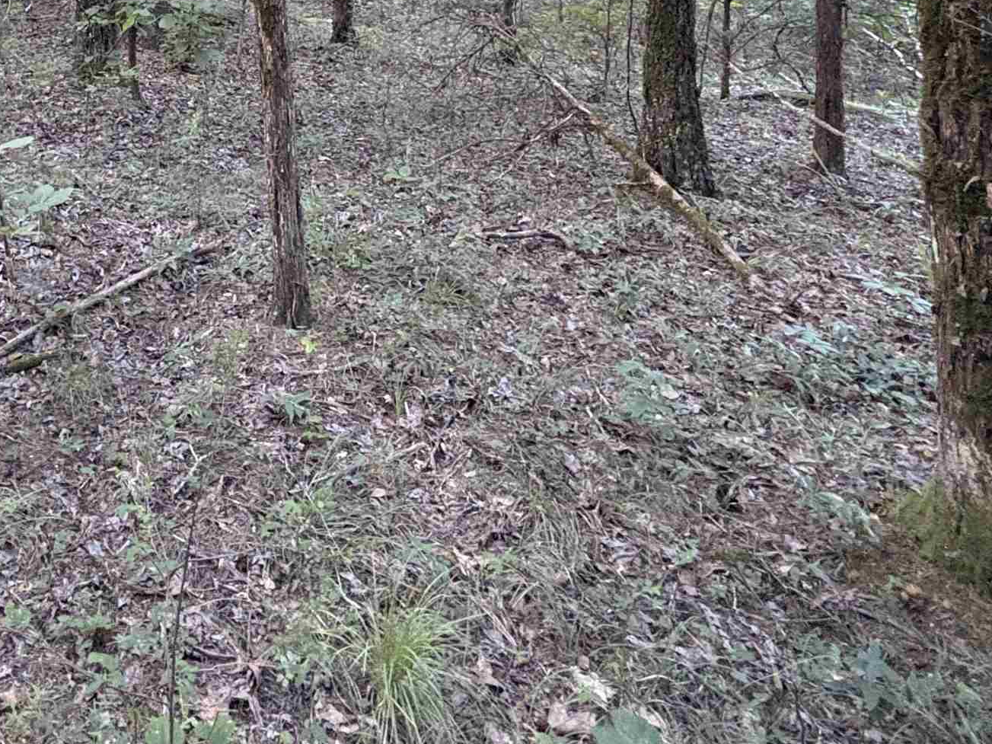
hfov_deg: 51.3
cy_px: -121
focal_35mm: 33
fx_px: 946
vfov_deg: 35.2
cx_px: 176
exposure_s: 1/60
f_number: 2.2
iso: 640
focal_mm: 2.22
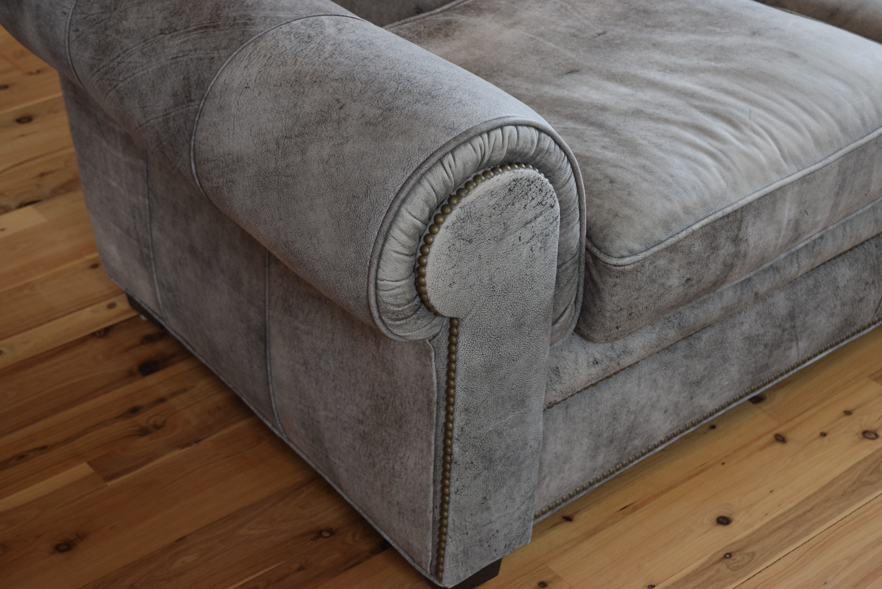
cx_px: 441
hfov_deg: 29.9
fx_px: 1654
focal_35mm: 68
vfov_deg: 20.2
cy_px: 294
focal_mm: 45
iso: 900
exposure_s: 1/60
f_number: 5
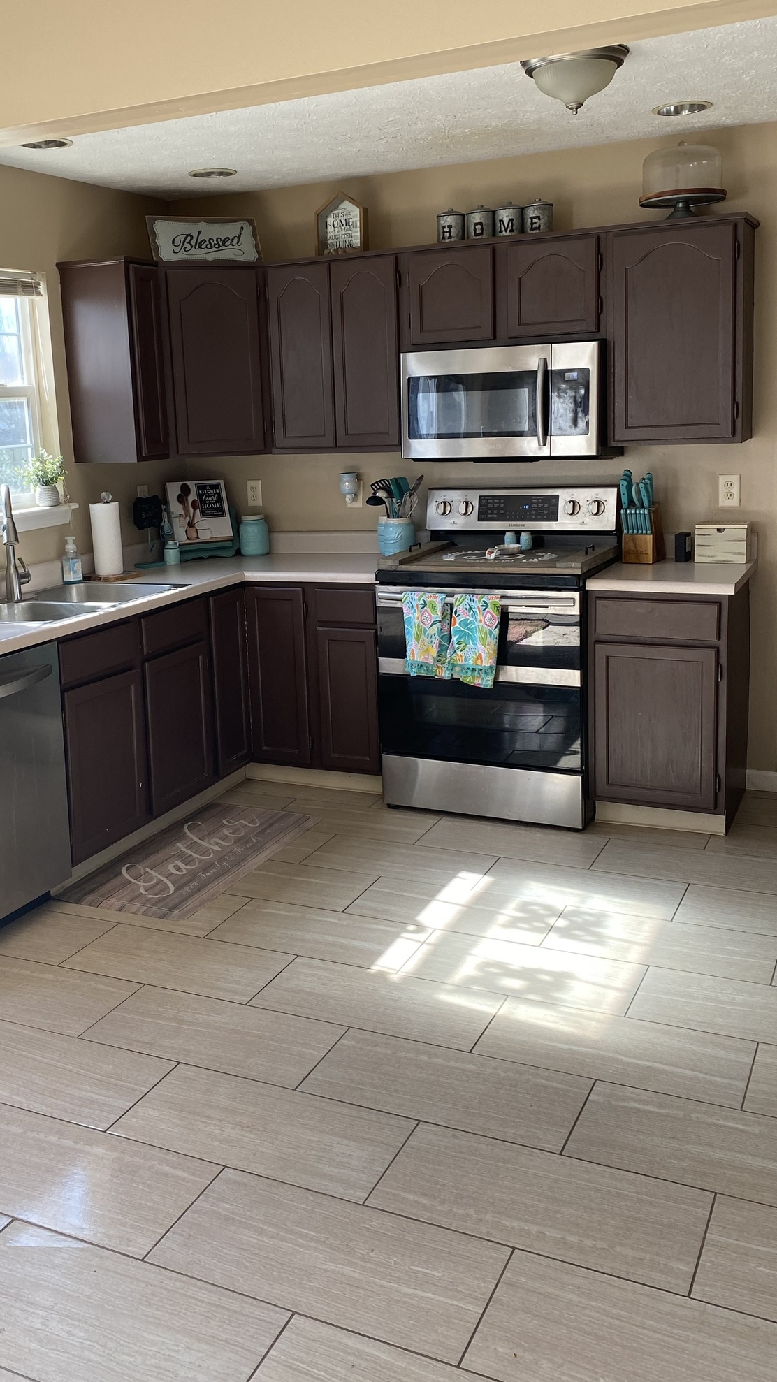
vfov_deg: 59.3
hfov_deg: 35.4
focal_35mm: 33
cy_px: 609
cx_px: 290
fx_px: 1209
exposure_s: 1/121
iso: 50
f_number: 1.8
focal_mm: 4.25
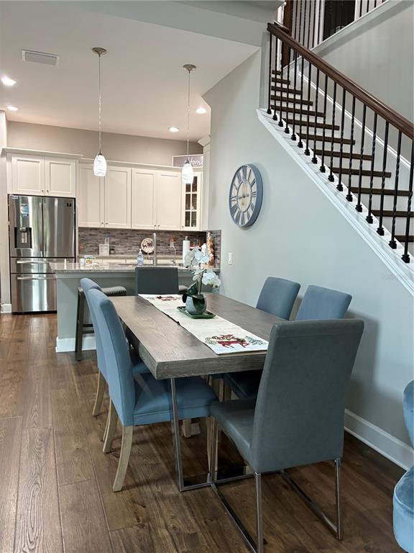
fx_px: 415
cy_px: 276
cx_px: 207
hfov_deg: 53.1
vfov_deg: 67.3
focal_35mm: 26
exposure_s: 1/60
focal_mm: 5.96
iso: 250
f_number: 1.6
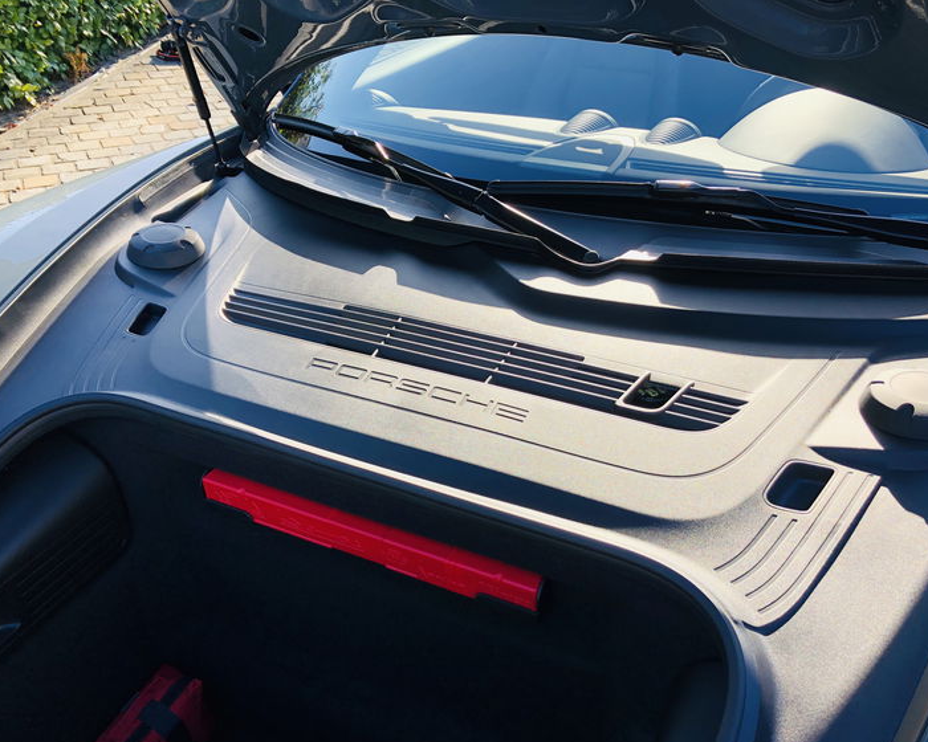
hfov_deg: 58.8
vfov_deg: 48.5
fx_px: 824
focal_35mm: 30
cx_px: 479
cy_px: 380
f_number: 1.8
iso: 20
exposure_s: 1/389
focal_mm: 3.99
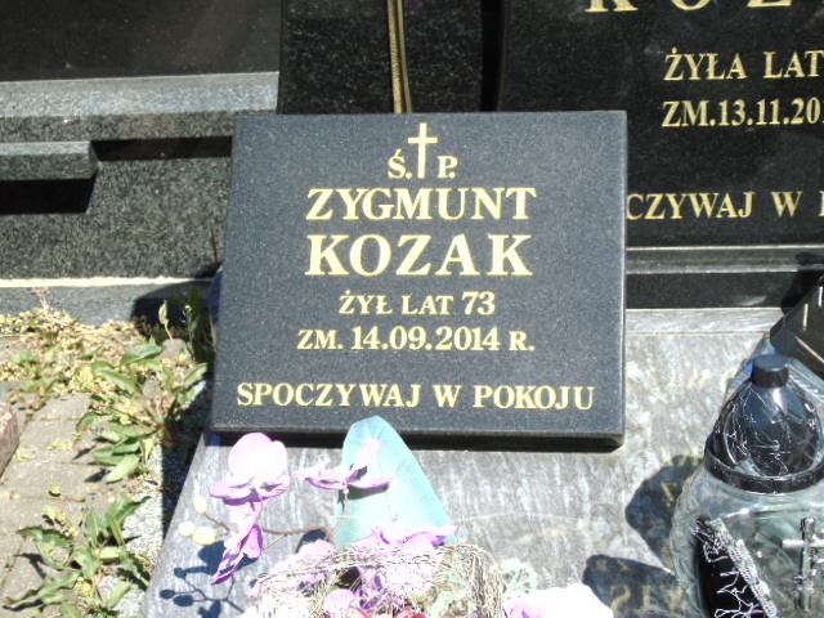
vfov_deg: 20.7
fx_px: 1690
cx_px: 412
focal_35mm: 71
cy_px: 309
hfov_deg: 27.4
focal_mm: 13
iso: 80
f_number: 4.7
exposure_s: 1/320
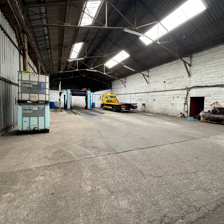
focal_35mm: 17
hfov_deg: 83.9
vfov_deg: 83.9
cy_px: 109
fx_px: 124
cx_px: 119
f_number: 2.2
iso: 200
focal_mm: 2.22
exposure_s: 1/99
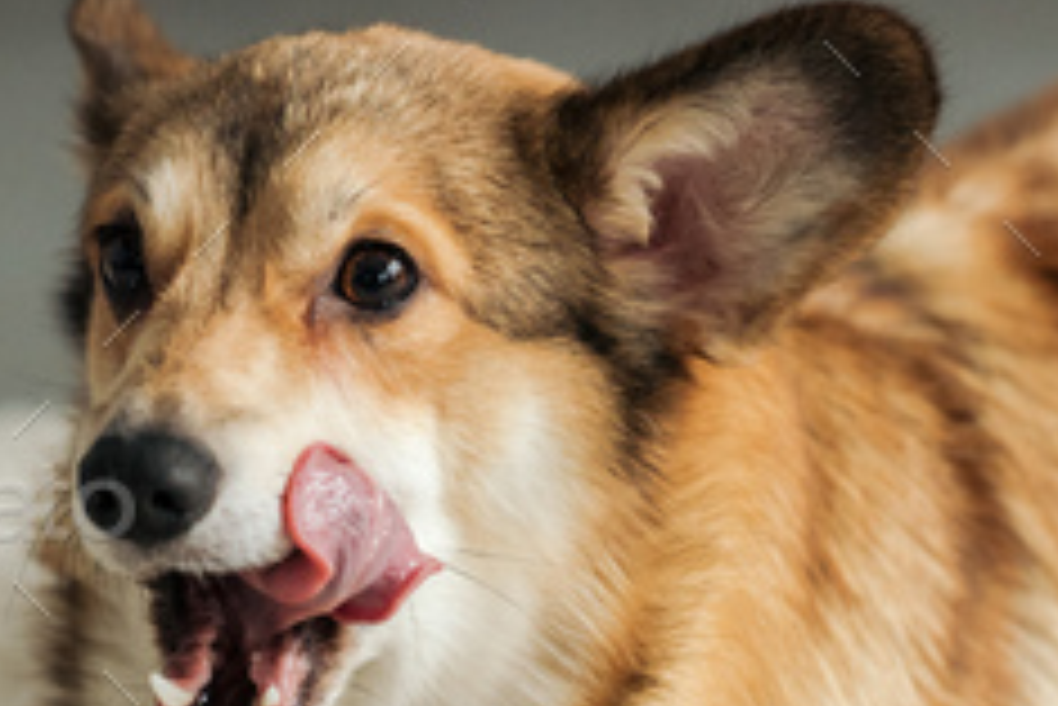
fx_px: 14379
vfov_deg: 2.8
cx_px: 594
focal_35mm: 489
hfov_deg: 4.2
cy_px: 719
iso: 800
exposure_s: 1/160
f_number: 2.8
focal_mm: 195
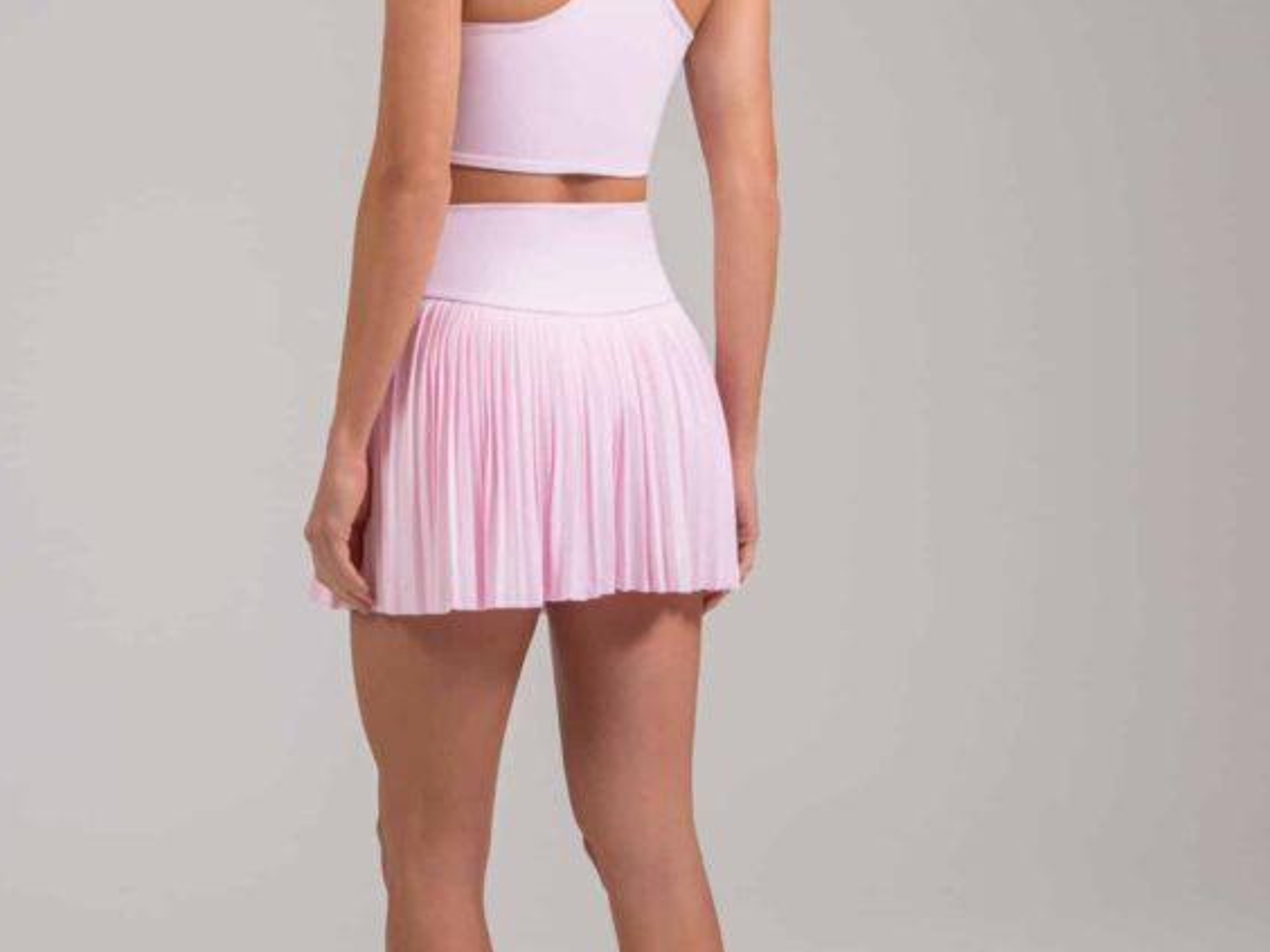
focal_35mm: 184
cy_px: 423
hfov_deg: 10.7
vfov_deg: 8.1
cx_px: 498
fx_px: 6751
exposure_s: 1/100
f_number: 11
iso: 200
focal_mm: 100
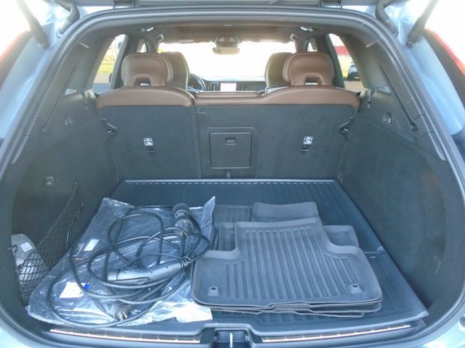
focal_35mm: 26
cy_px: 174
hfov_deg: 67.3
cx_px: 232
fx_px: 349
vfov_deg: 53.1
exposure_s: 1/30
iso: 320
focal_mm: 4.6
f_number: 3.2
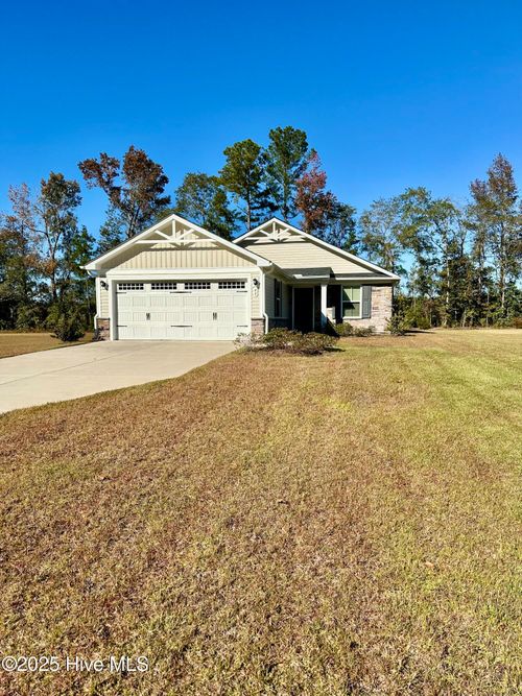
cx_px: 261
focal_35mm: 24
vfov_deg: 71.6
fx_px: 483
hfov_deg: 56.8
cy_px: 348
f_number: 1.78
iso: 80
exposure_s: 1/5525
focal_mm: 6.86
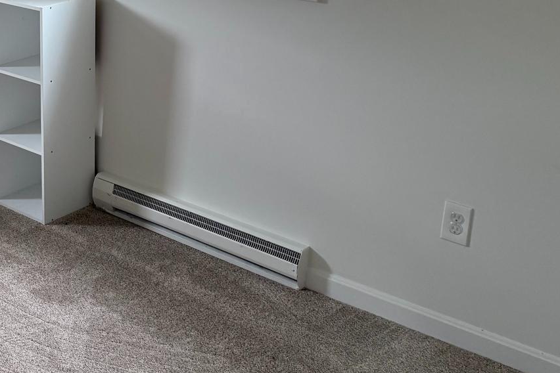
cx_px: -34
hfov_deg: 30.4
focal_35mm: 60
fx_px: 933
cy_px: 53
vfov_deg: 22.2
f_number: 1.78
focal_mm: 6.76
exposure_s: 1/70
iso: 200
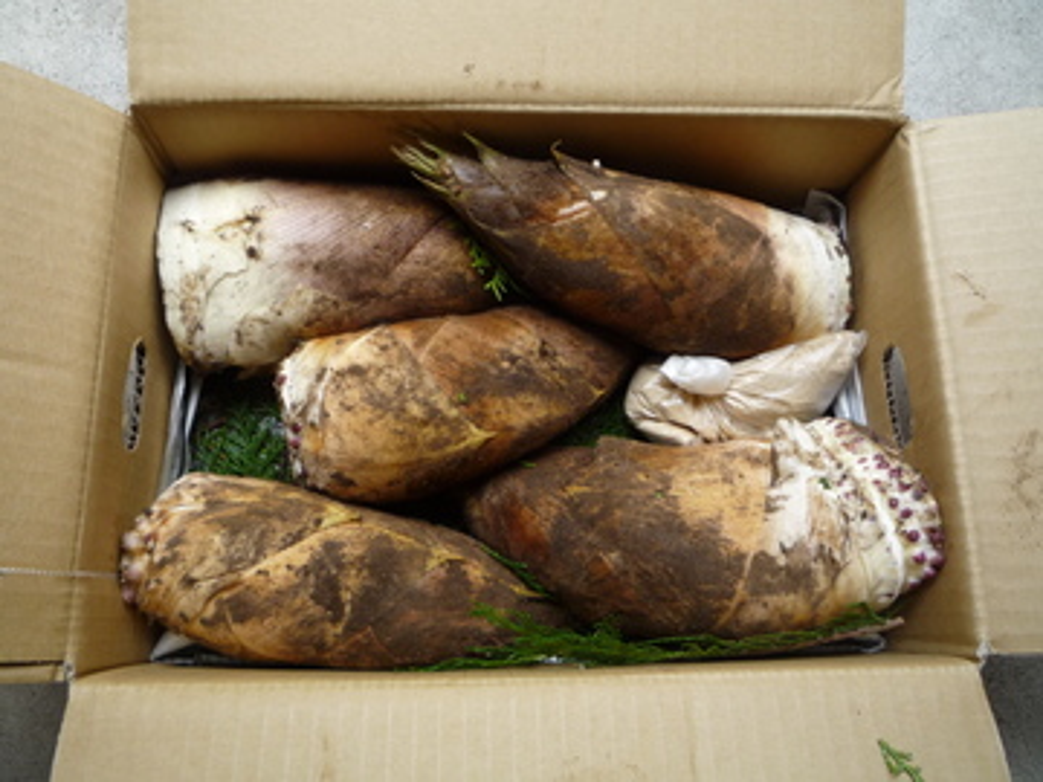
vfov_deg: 46.8
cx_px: 522
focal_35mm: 30
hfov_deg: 60.0
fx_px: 904
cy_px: 391
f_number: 3.3
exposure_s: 1/60
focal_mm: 5.2
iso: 100
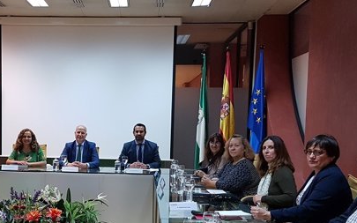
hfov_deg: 41.9
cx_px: 109
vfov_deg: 27.2
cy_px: 158
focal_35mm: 47
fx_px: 457
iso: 200
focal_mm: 4.2
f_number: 1.7
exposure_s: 1/50
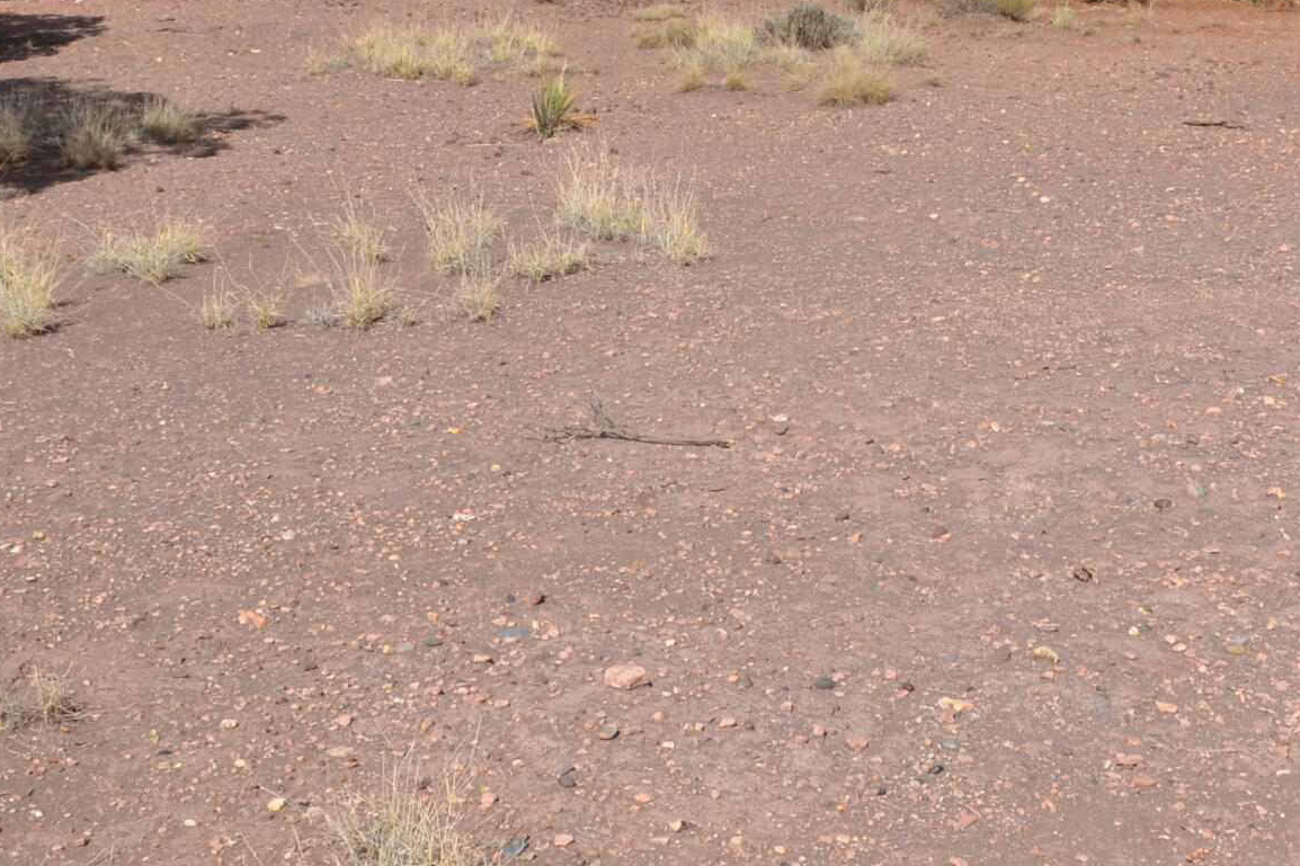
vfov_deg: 17.3
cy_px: 100
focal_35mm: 78
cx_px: 812
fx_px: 2816
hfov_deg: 25.9
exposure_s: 1/320
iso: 100
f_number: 9
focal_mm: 20
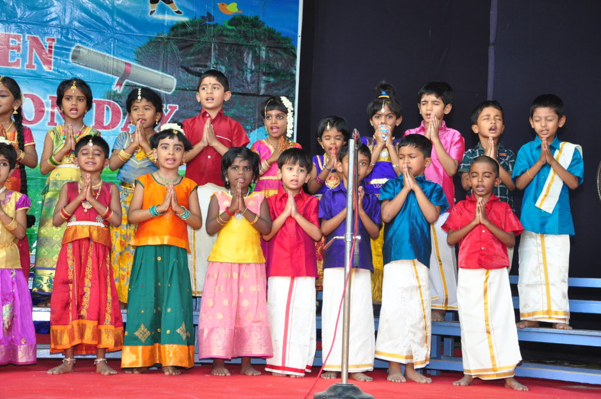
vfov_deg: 18.9
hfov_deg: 28.1
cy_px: 200
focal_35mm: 72
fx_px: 1200
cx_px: 300
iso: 500
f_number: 6.3
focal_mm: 48
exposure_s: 1/125
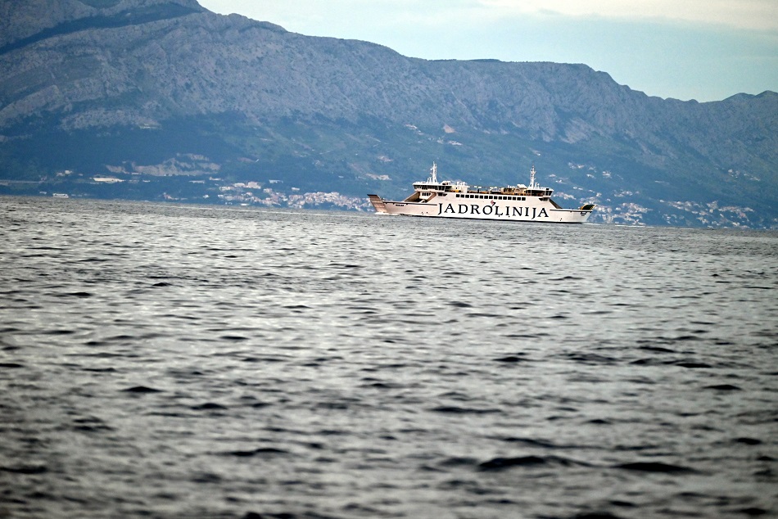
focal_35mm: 210
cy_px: 260
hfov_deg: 9.8
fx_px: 4539
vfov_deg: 6.5
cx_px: 389
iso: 1600
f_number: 5.3
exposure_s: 1/500
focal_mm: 210
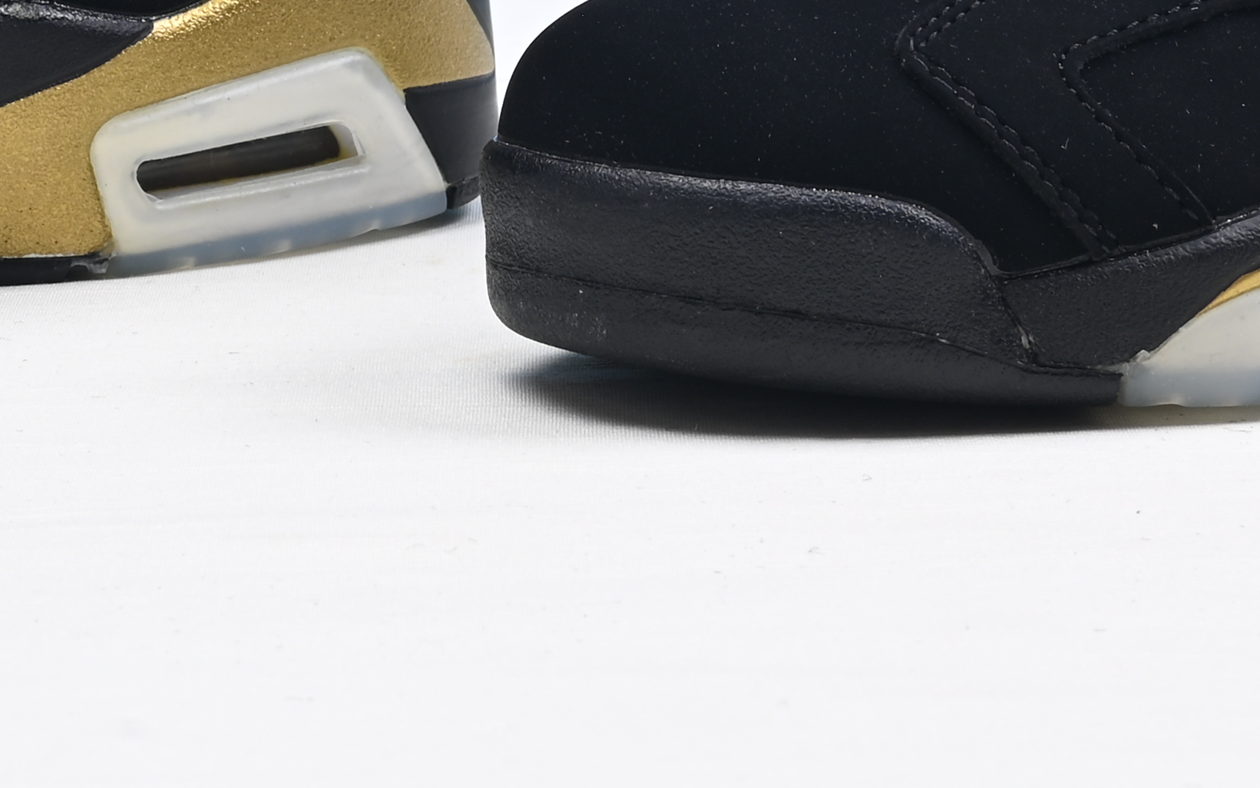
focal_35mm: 142
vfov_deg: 8.9
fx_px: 4877
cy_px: -628
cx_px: 427
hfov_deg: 14.7
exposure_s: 1/2
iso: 100
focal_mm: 38
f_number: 16
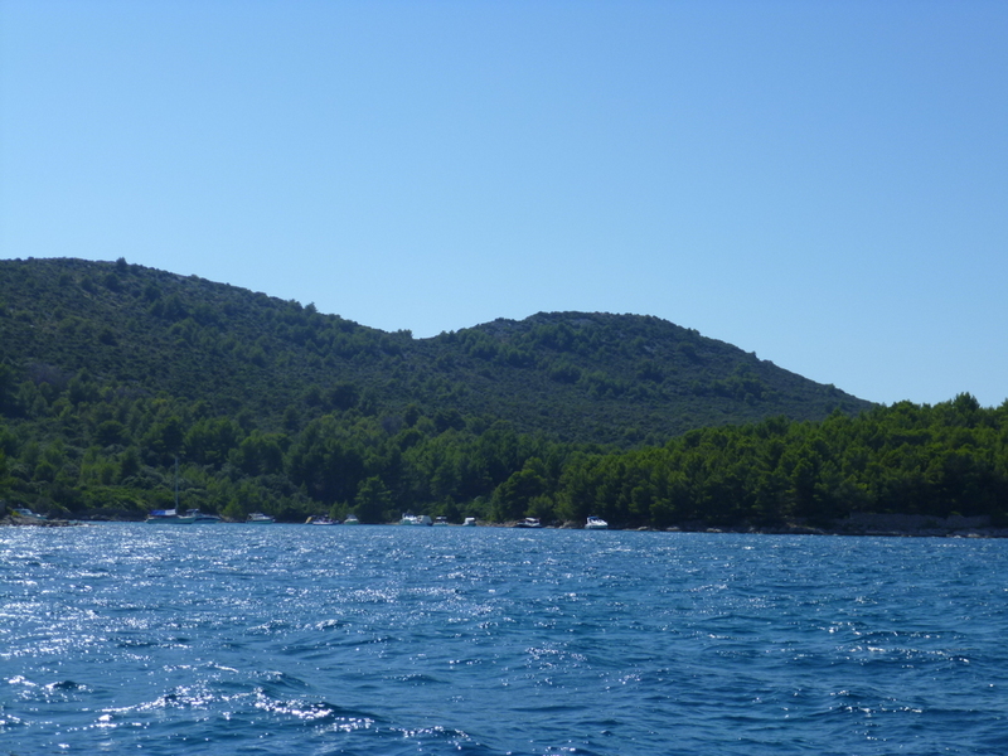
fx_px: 1864
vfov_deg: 22.9
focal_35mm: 64
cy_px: 378
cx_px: 504
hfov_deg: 30.3
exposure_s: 1/1000
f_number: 4.5
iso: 100
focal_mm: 11.5
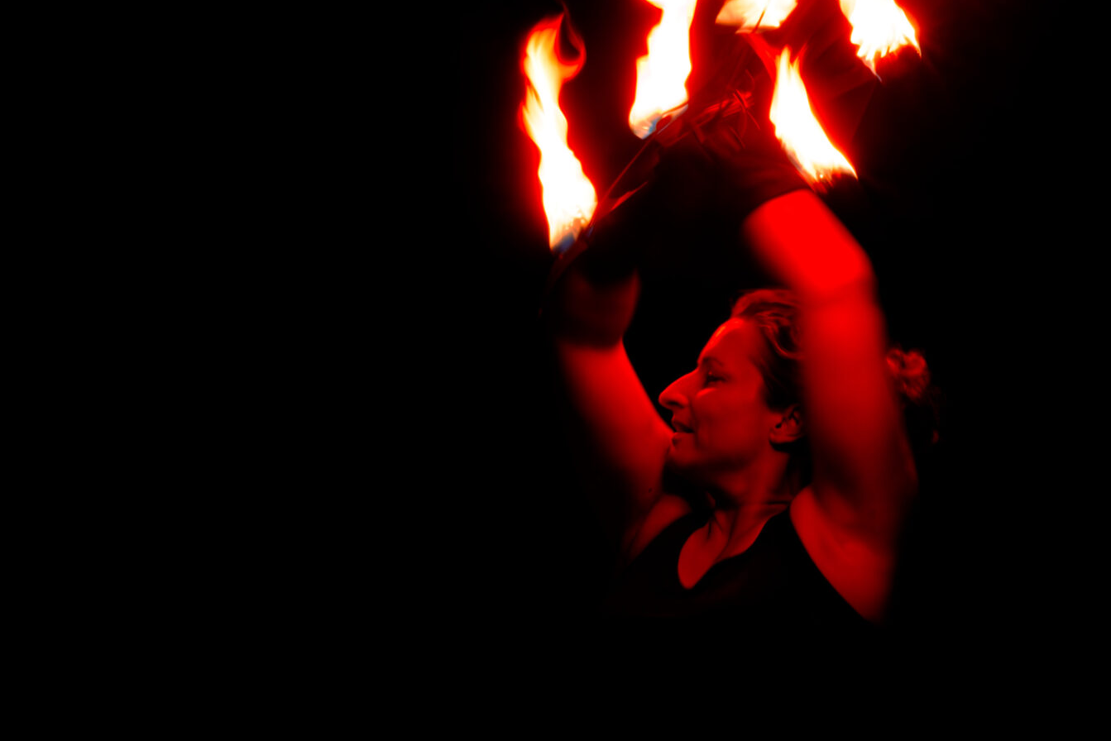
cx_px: 642
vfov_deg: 3.6
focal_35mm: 385
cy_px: 484
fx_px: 11883
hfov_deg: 5.4
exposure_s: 1/15
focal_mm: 134.4
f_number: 16
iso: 12800
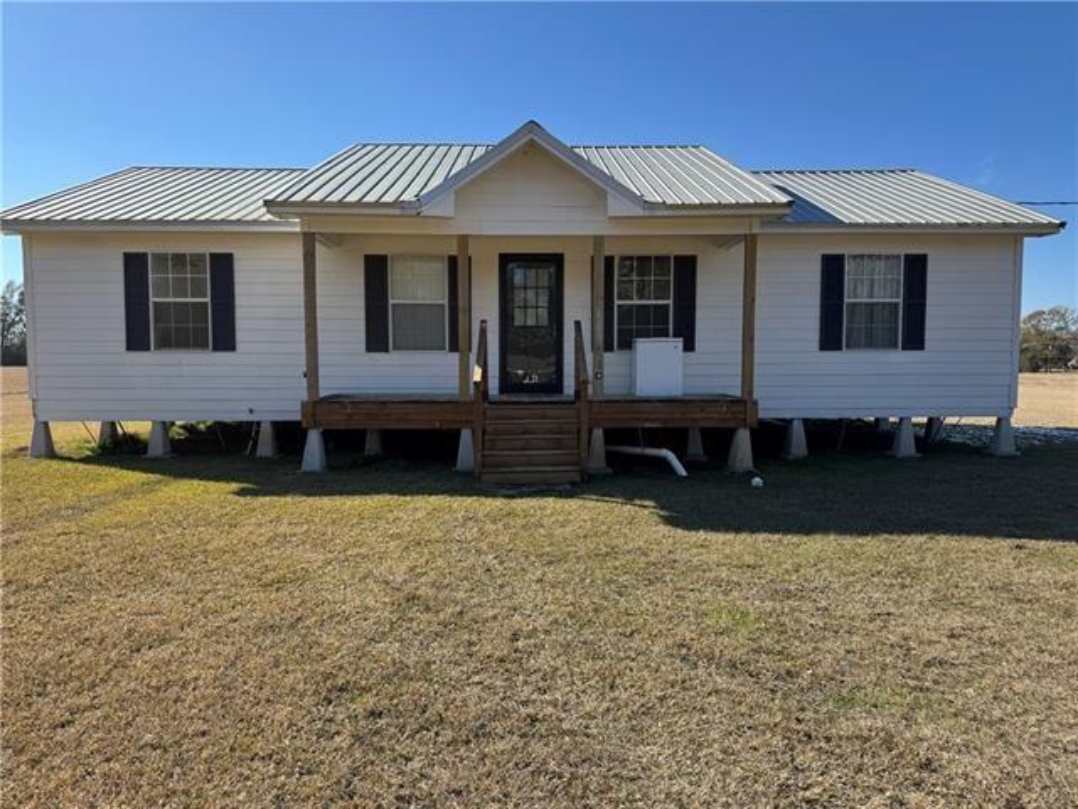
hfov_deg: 71.6
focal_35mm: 24
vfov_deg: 56.8
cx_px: 539
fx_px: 747
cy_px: 404
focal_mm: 6.76
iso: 80
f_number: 1.78
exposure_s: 1/3096
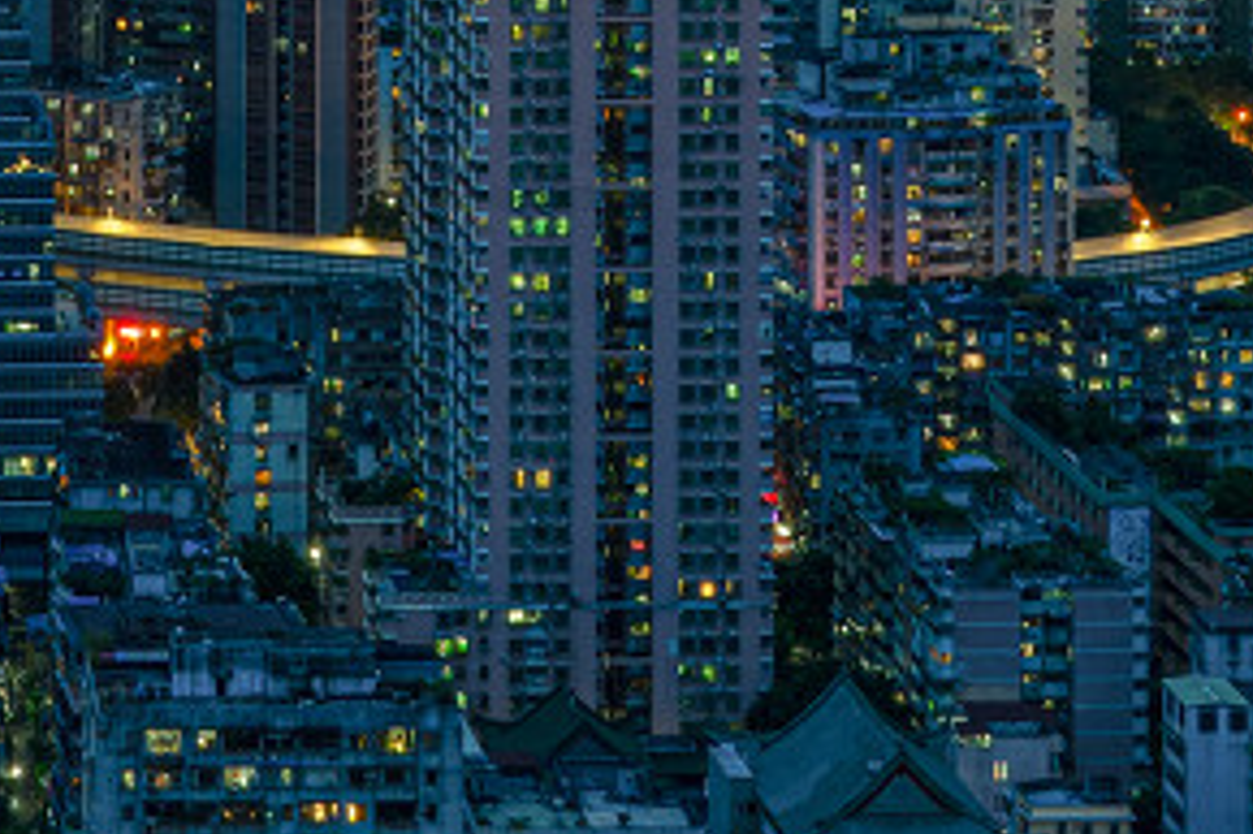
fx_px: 5218
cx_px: 177
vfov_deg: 8.6
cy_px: -860
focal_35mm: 150
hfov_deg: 13.6
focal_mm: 34
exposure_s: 6
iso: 100
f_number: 9
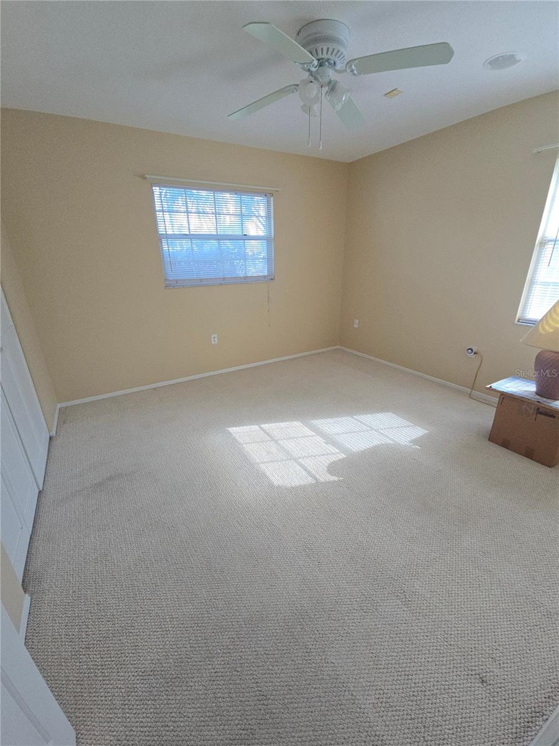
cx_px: 280
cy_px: 373
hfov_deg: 89.9
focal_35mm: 13
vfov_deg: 106.2
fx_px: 280
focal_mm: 2.2
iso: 64
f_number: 2.2
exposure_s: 1/60
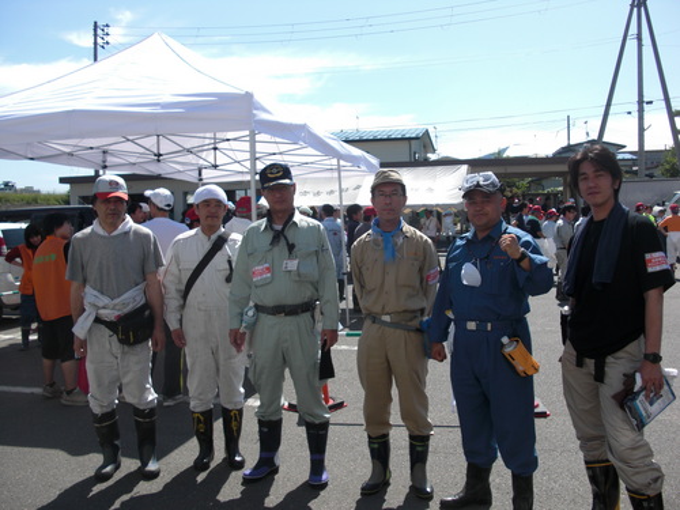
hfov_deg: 51.4
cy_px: 255
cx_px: 340
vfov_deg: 39.7
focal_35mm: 36
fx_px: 707
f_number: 2.8
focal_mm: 6.3
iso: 50
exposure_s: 1/1000
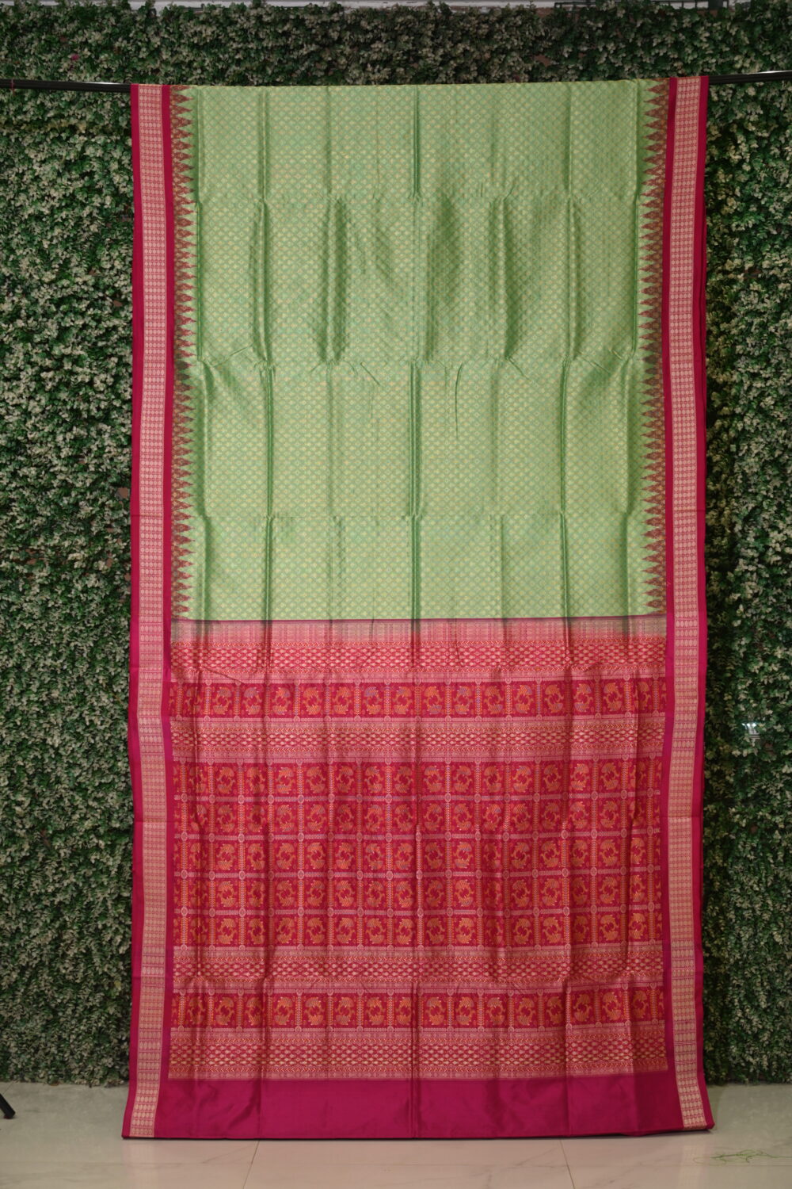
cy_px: 594
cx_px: 396
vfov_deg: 39.6
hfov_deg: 27.0
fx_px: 1650
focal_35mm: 50
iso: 250
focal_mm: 50
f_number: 4
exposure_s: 1/125
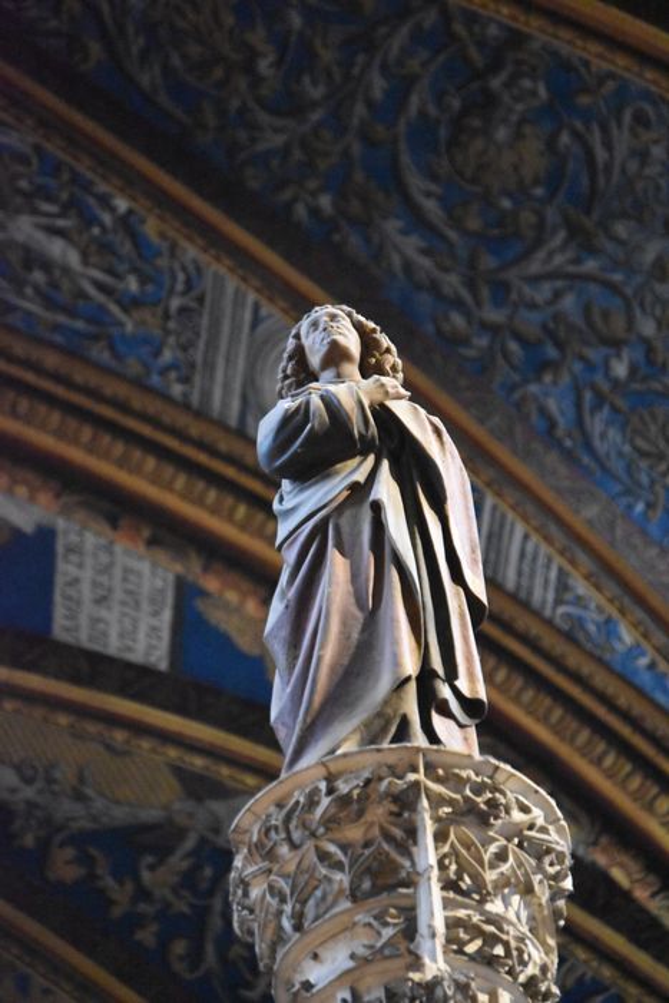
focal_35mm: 232
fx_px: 6477
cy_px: 502
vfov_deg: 8.9
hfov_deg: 5.9
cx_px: 334
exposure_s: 1/40
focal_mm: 155
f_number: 5.3
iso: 12800
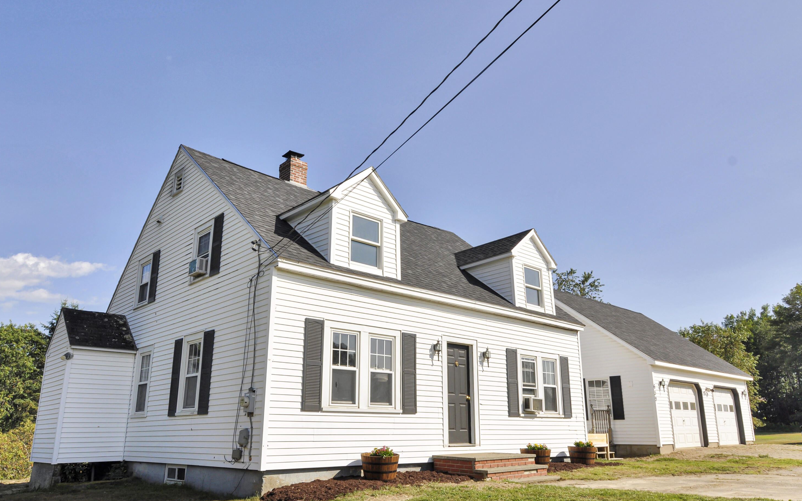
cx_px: 406
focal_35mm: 27
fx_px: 580
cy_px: 263
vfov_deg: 46.7
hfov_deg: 69.3
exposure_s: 1/500
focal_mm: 17
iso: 320
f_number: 11
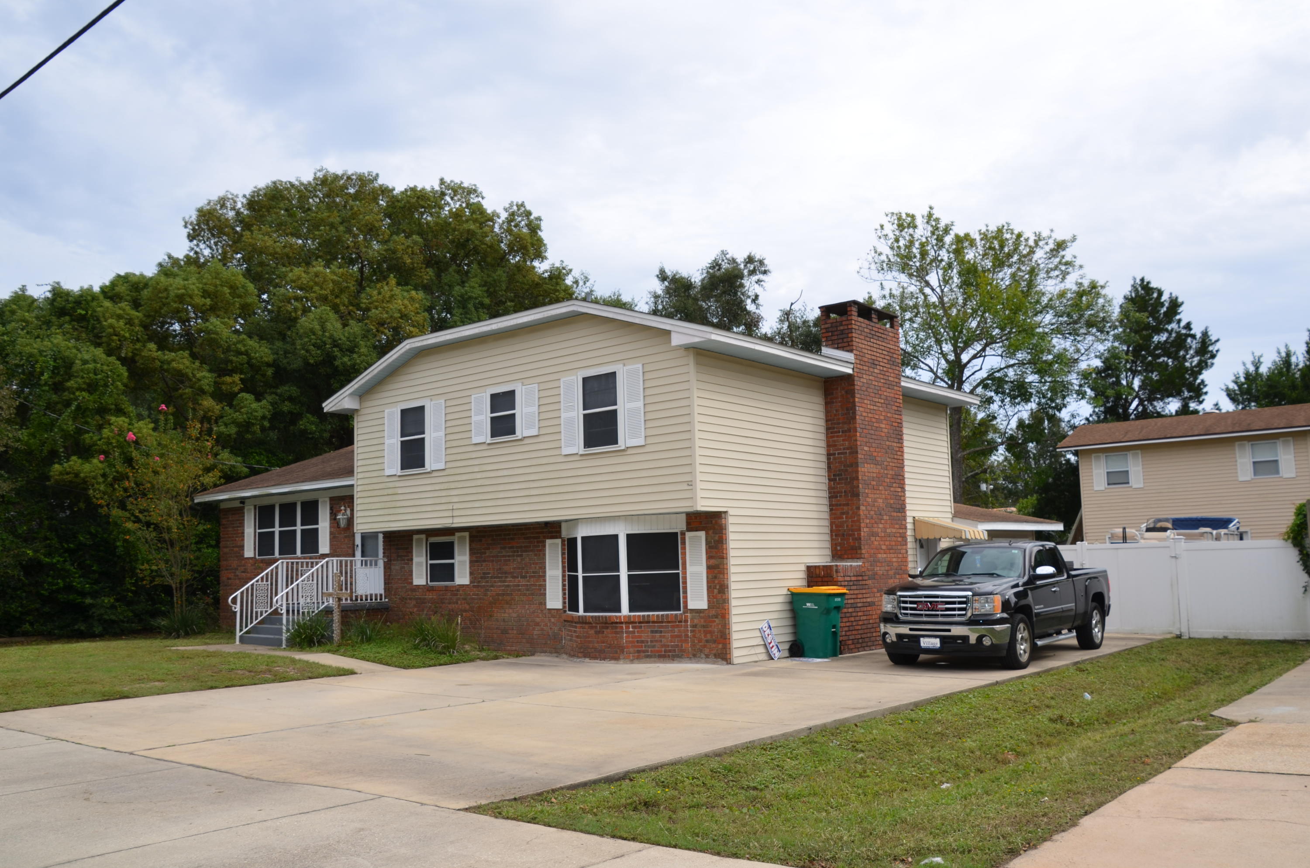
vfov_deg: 41.5
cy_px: 434
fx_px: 1144
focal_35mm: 32
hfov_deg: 59.6
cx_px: 655
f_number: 7.1
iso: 100
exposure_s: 1/250
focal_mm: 21
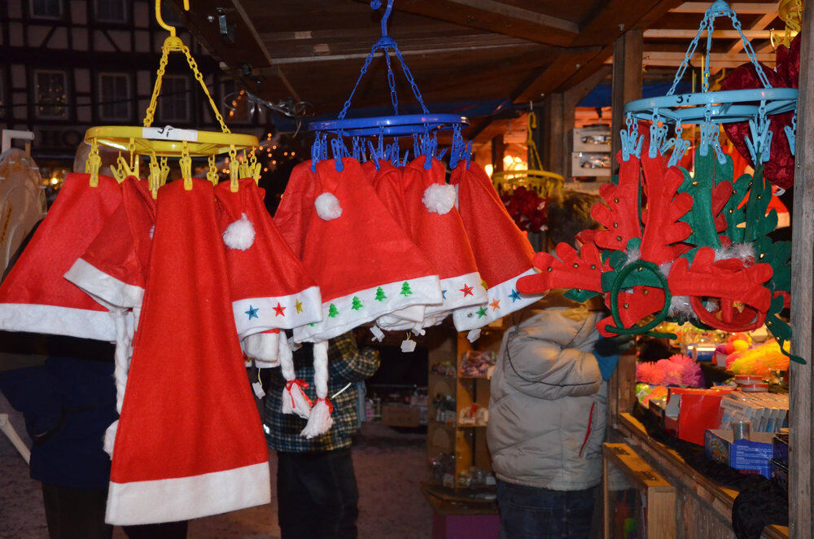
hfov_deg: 39.0
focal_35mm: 51
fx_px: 1151
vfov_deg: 26.4
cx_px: 407
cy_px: 270
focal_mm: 34
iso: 3200
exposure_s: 1/60
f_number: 4.2
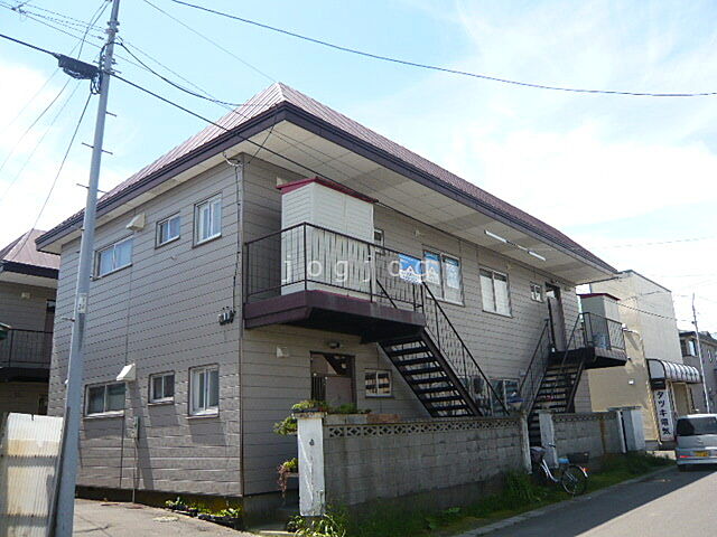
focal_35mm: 28
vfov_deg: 49.7
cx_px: 358
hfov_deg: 63.4
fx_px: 580
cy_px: 268
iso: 100
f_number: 2.8
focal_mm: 4.6
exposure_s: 1/640
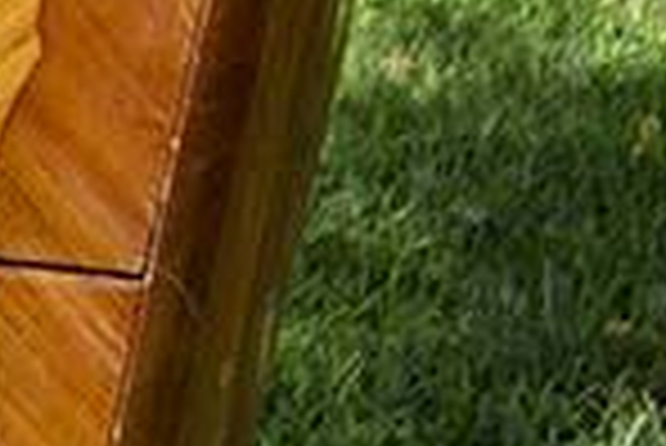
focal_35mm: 237
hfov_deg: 7.4
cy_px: 482
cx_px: -1474
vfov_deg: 5.8
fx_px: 4389
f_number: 8
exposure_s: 1/160
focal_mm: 24
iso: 100
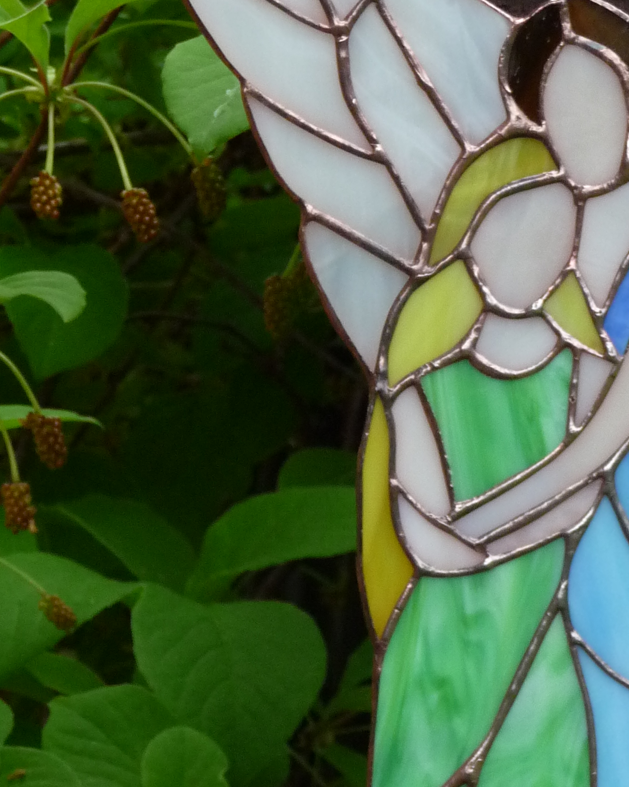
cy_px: 553
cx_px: 590
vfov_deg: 8.1
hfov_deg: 6.5
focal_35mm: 239
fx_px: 5561
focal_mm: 19.1
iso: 250
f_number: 4.7
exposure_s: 1/50
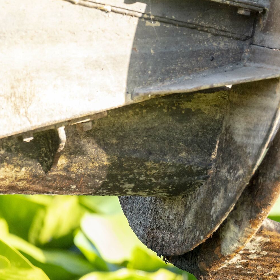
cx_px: 332
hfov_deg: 1.4
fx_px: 11329
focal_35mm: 1238
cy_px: 157
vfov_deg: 1.4
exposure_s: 1/400
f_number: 6.3
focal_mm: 600
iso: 2500
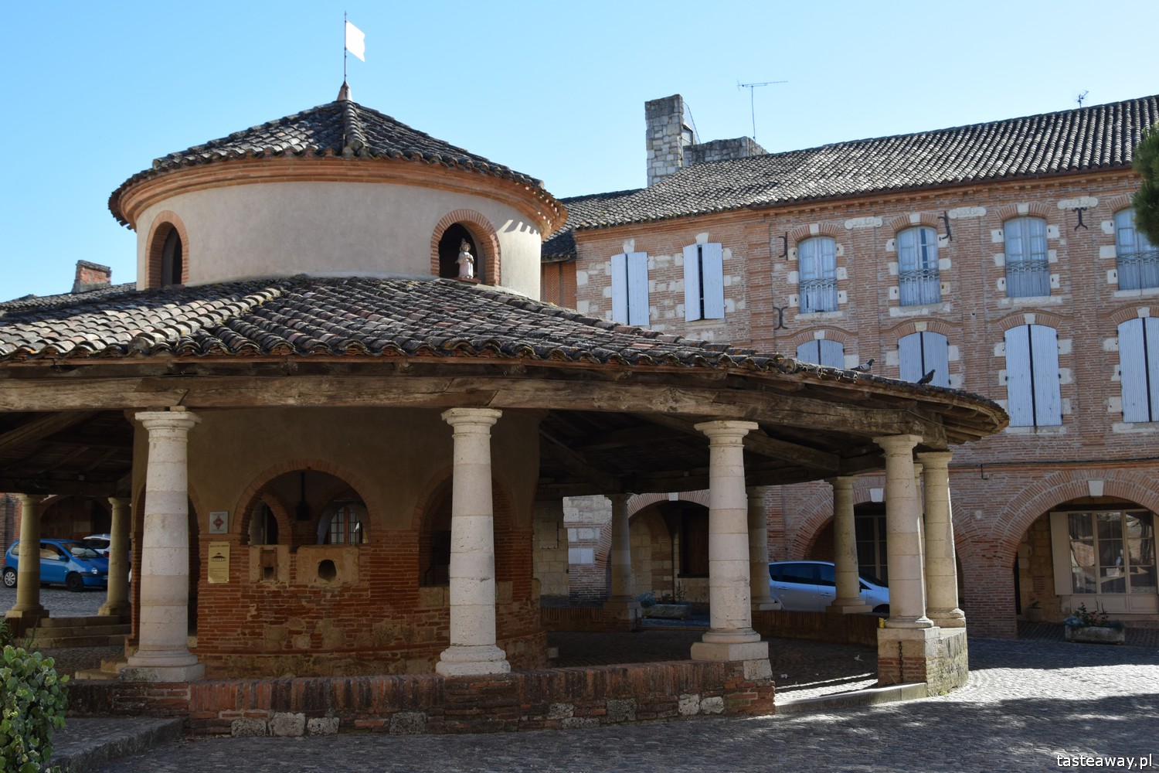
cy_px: 386
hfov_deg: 49.6
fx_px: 1255
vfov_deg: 34.2
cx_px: 580
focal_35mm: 39
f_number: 8
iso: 250
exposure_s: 1/250
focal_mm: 26
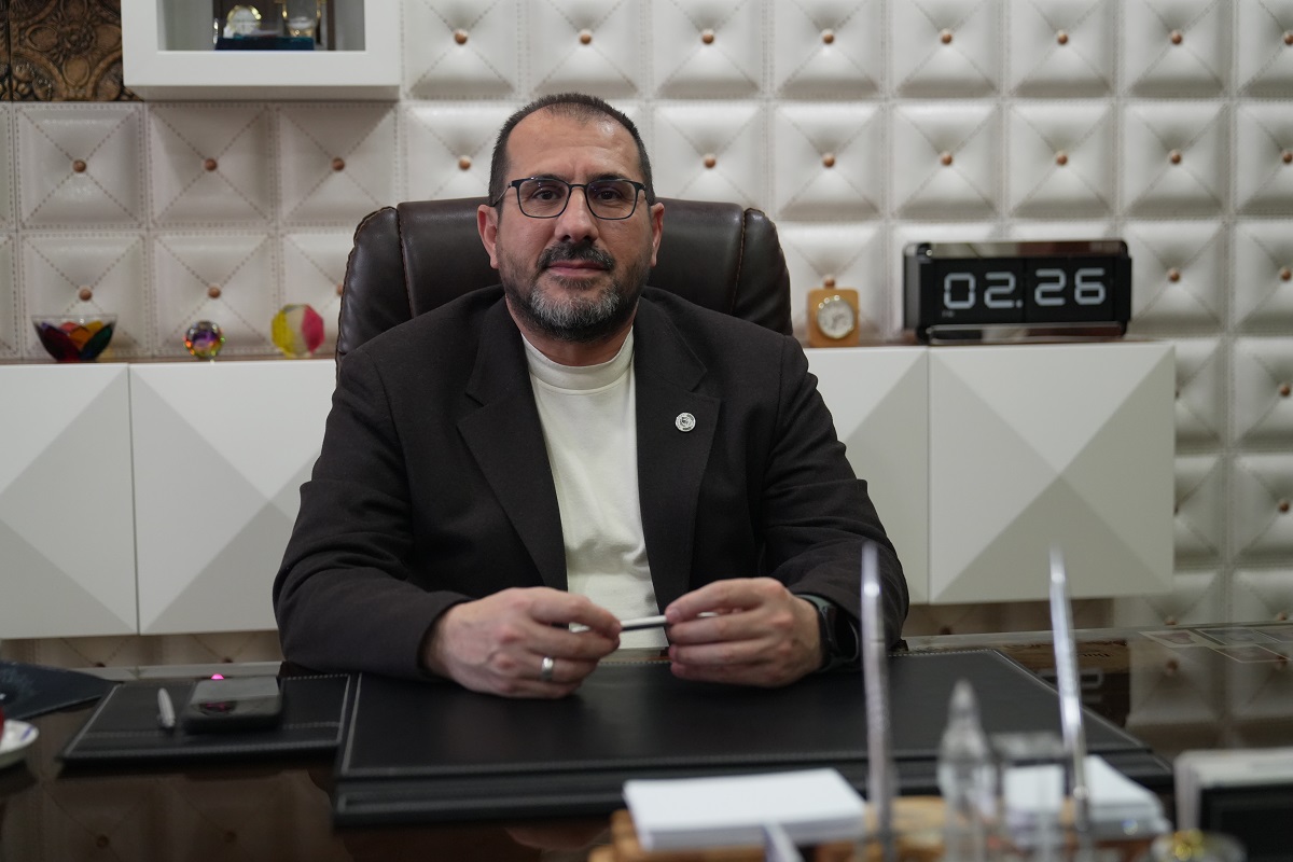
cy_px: 431
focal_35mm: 48
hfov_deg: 41.1
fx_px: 1724
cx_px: 646
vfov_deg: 28.1
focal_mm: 48
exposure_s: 1/40
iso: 3200
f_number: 2.8
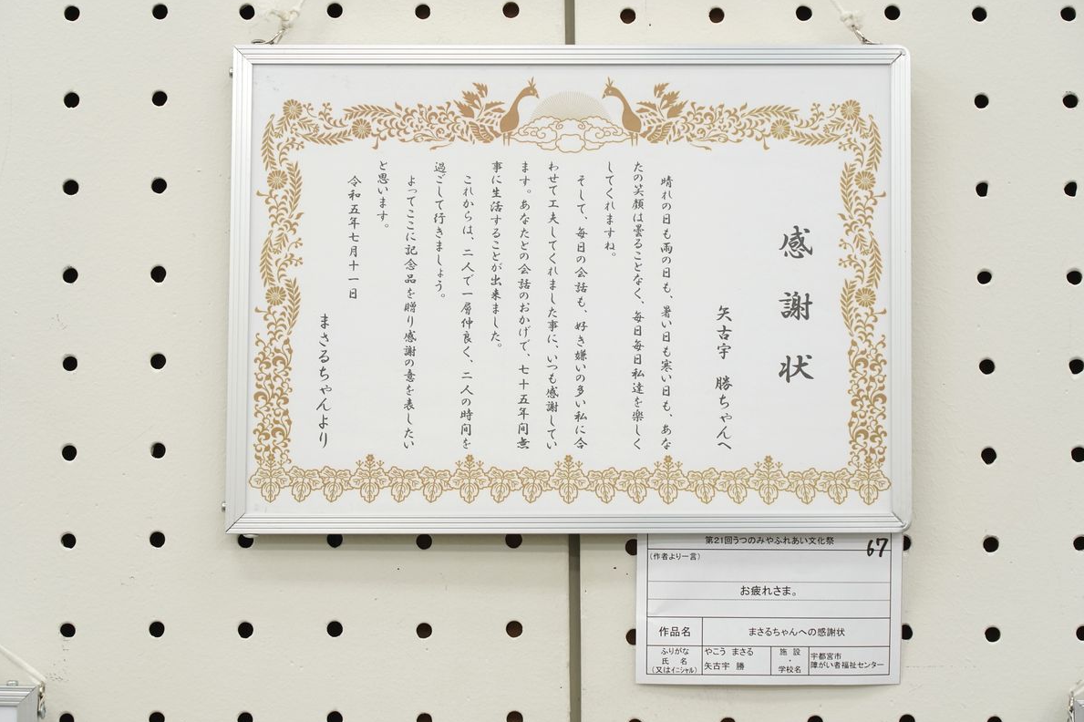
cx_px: 544
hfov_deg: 19.3
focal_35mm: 106
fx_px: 3191
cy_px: 360
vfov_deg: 12.9
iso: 2000
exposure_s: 1/50
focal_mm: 105
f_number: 6.3
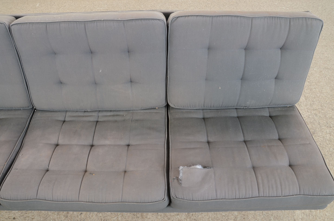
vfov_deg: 47.7
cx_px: 167
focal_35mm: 27
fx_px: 250
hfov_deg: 67.5
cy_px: 110
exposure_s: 1/160
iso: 125
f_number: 10
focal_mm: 18
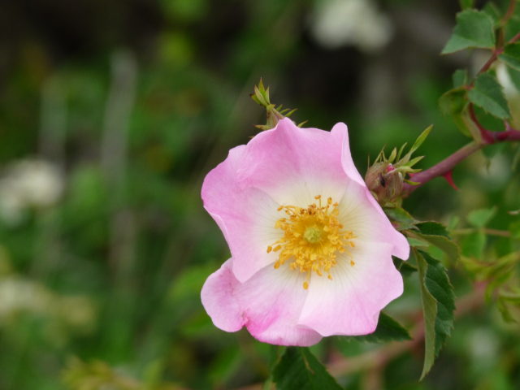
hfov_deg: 6.4
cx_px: 260
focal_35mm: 310
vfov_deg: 4.8
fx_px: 4657
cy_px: 195
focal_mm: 55.1
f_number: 5
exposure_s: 1/500
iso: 200
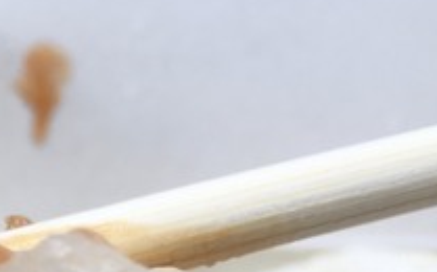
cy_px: 534
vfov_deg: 11.2
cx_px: -224
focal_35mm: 106
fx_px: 1261
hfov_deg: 17.6
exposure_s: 1/239
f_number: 2.2
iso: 25
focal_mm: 4.15
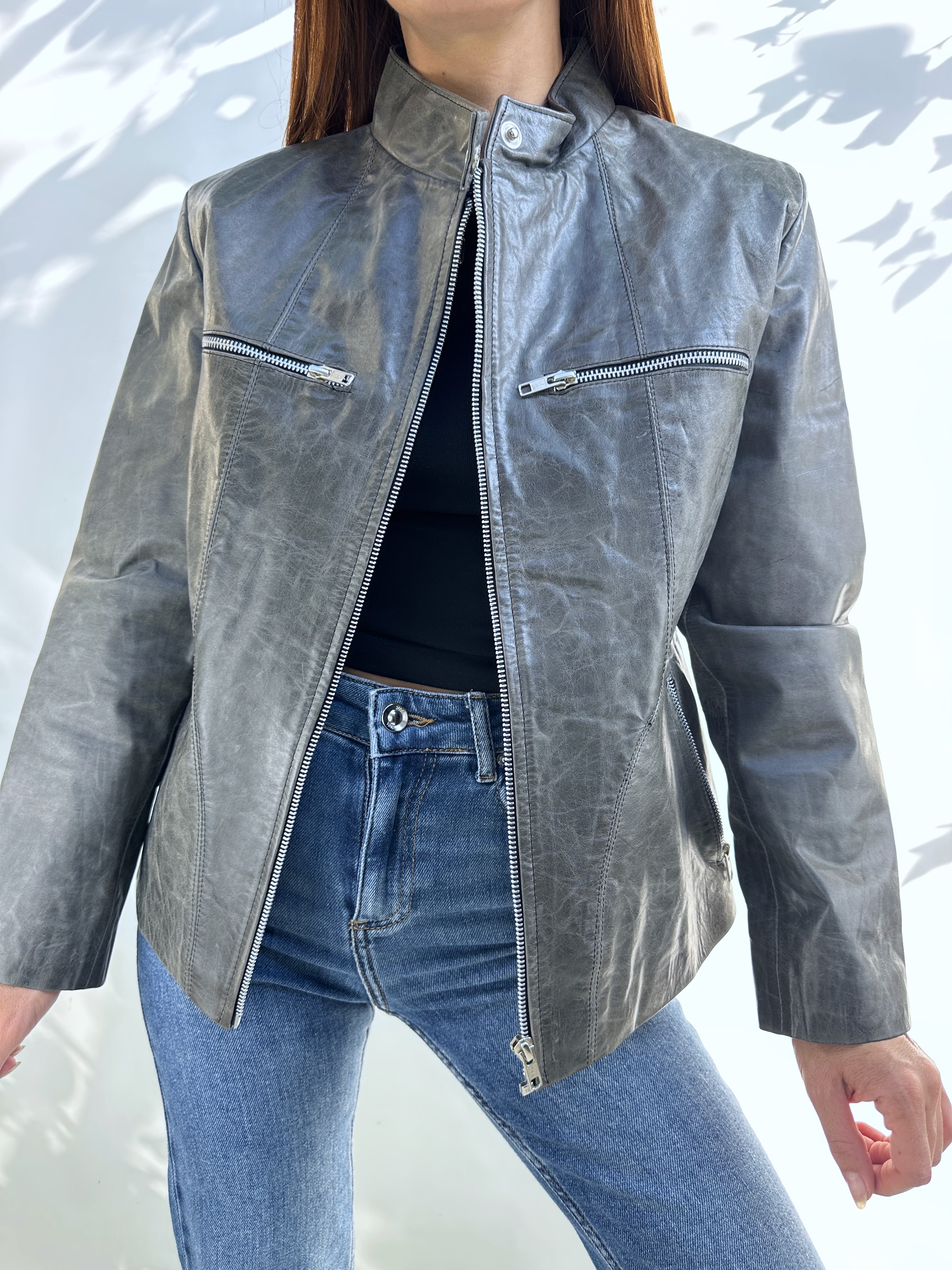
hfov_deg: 56.8
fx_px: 880
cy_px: 635
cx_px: 476
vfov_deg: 71.6
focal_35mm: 24
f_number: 1.78
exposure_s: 1/206
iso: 80
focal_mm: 6.86
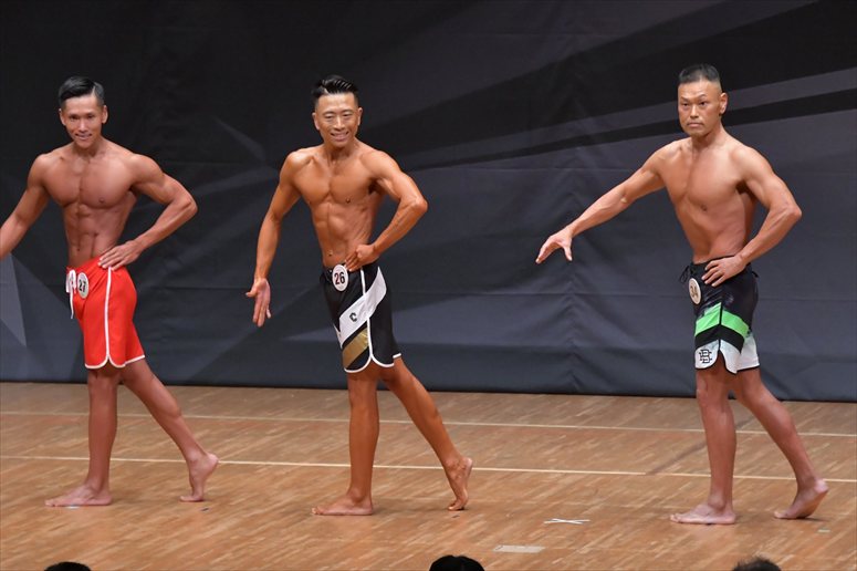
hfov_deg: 8.1
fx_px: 6068
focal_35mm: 255
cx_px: 428
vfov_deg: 5.4
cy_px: 286
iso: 6400
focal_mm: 170
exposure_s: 1/400
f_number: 5.6
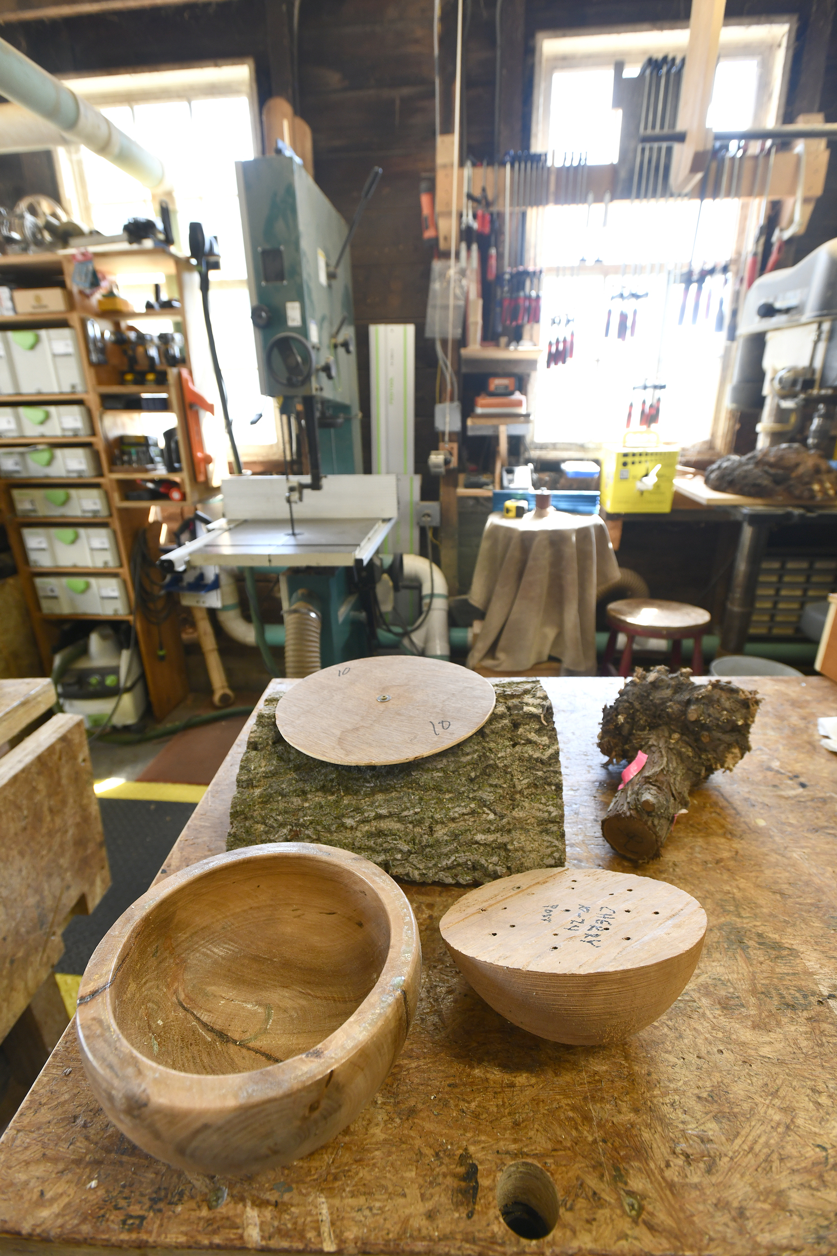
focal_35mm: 17
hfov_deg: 70.4
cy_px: 628
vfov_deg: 93.3
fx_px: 593
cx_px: 418
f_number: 5.6
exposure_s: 1/125
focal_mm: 17
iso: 640
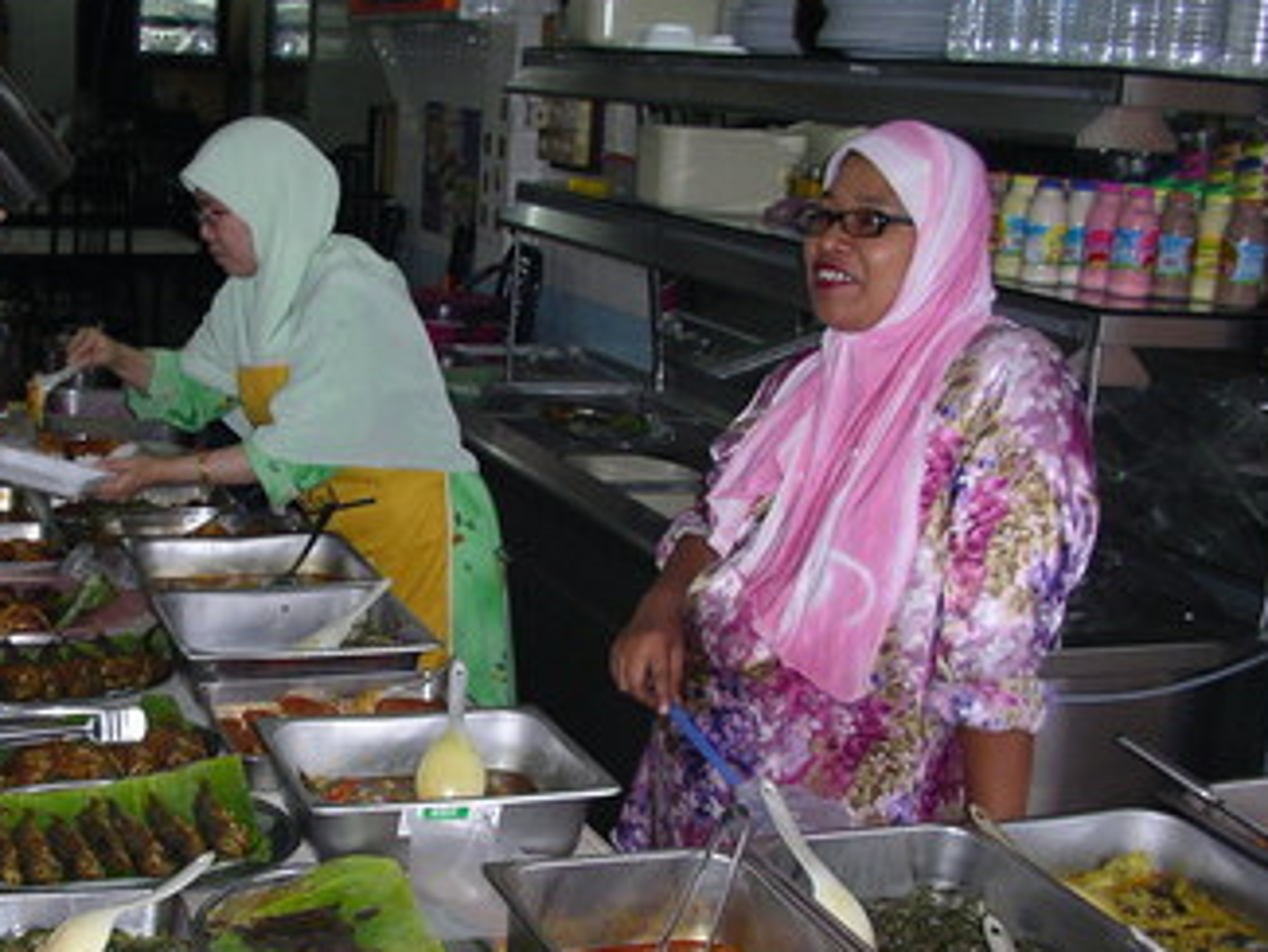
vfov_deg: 28.4
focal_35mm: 51
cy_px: 628
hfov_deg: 37.2
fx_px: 1869
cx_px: 445
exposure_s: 1/60
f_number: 2.8
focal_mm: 5.7
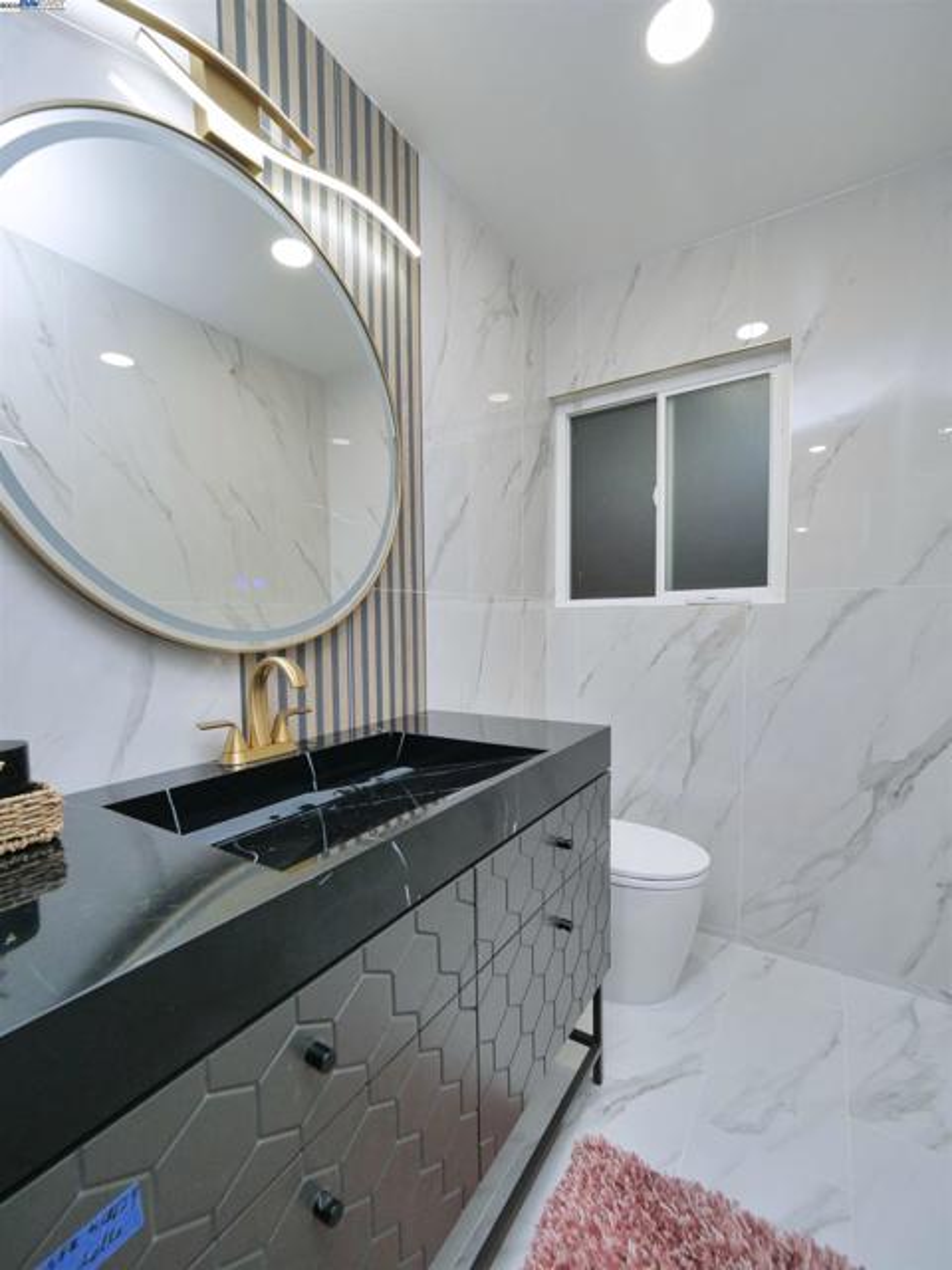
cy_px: 635
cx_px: 476
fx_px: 513
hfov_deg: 85.7
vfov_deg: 102.1
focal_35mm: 14
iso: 800
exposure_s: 1/160
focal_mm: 7
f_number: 5
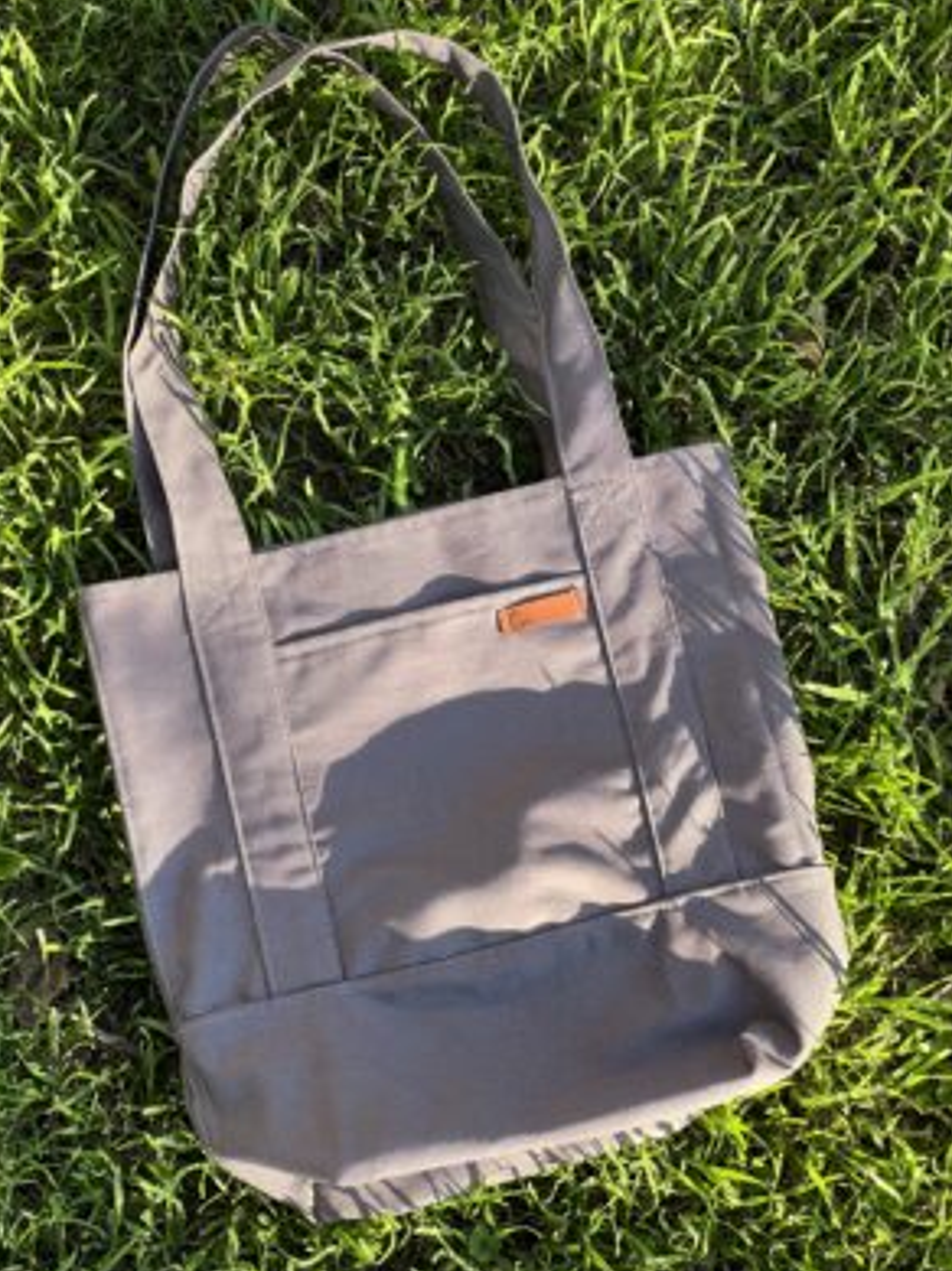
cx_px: 466
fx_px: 2900
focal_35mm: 79
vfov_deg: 24.7
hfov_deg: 18.6
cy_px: 636
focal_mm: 9
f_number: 2.8
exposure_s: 1/99
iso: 64
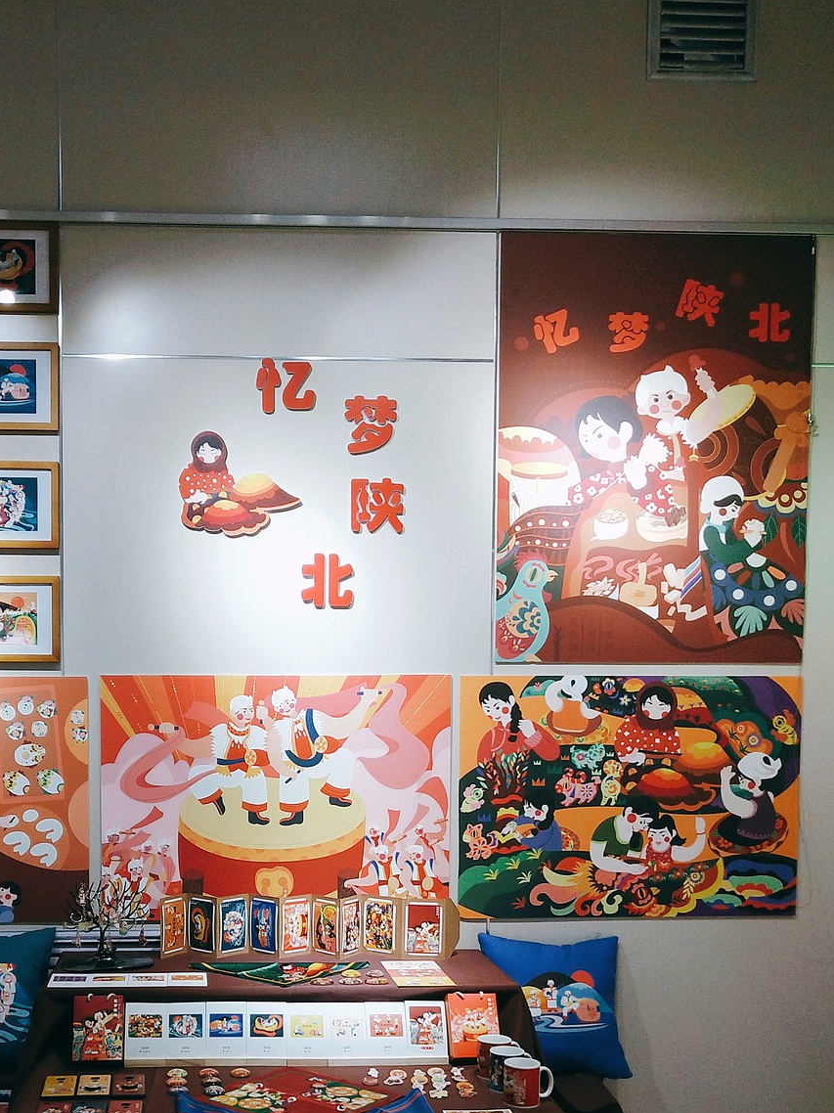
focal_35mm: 45
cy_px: 787
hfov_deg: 31.8
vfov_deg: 41.2
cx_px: 256
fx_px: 1446
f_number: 1.8
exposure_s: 1/100
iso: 84
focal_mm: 3.95
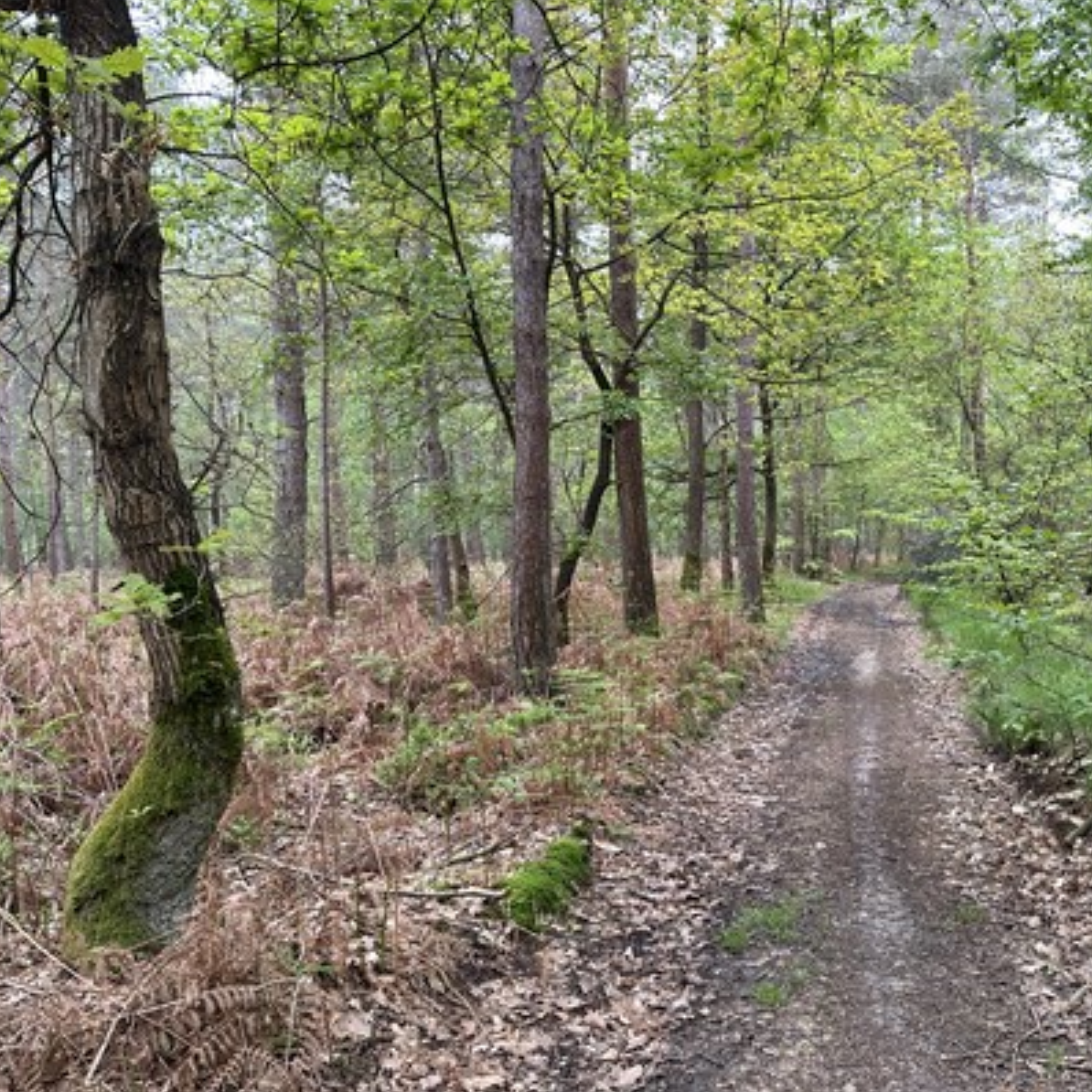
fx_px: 1142
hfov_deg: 49.8
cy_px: 584
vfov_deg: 51.1
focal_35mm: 32
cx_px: 768
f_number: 1.78
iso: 100
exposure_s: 1/121
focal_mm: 6.86
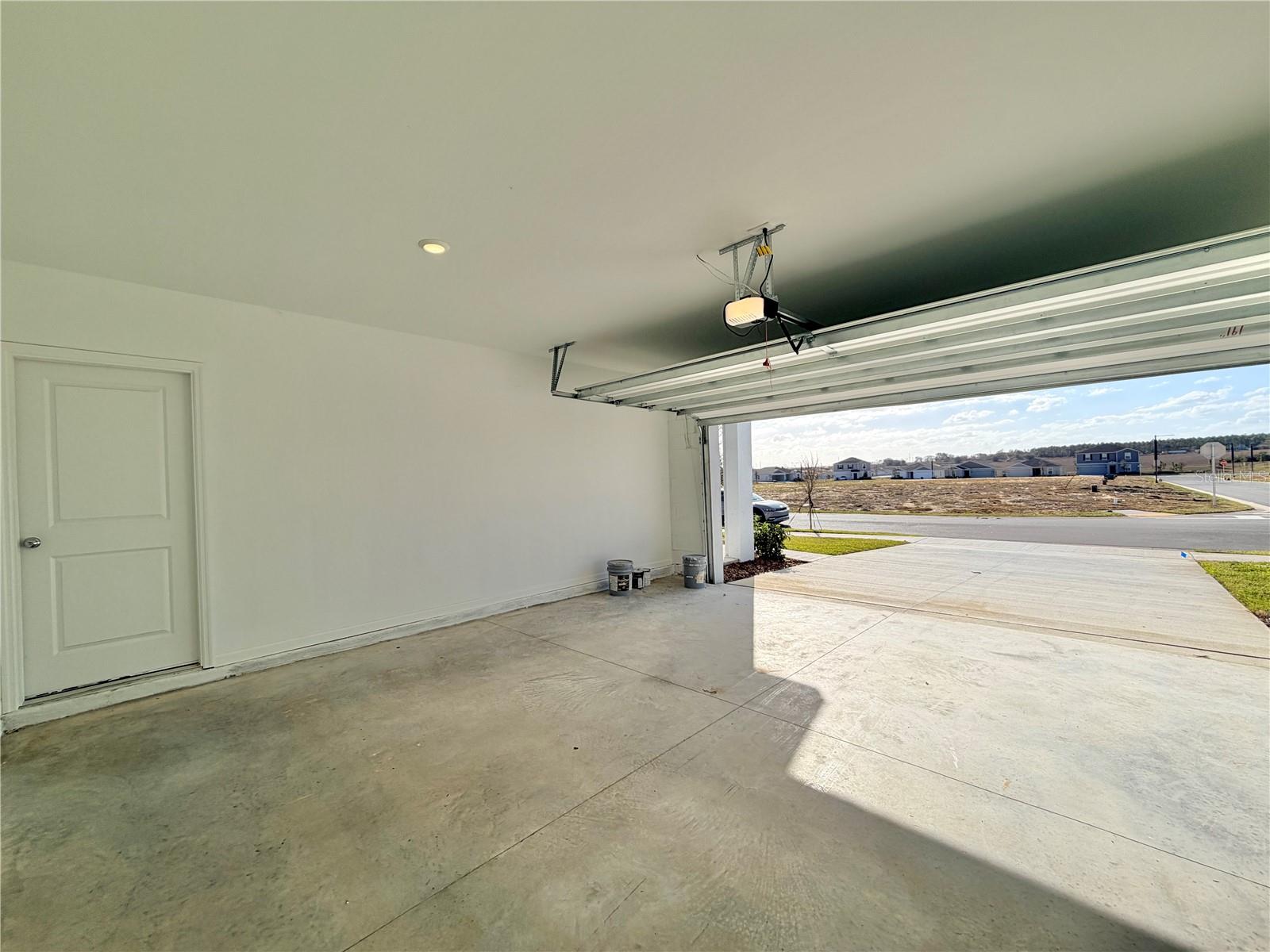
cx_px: 635
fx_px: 514
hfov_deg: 102.1
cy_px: 476
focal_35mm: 14
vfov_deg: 85.7
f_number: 2.2
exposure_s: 1/985
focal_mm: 2.22
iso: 25
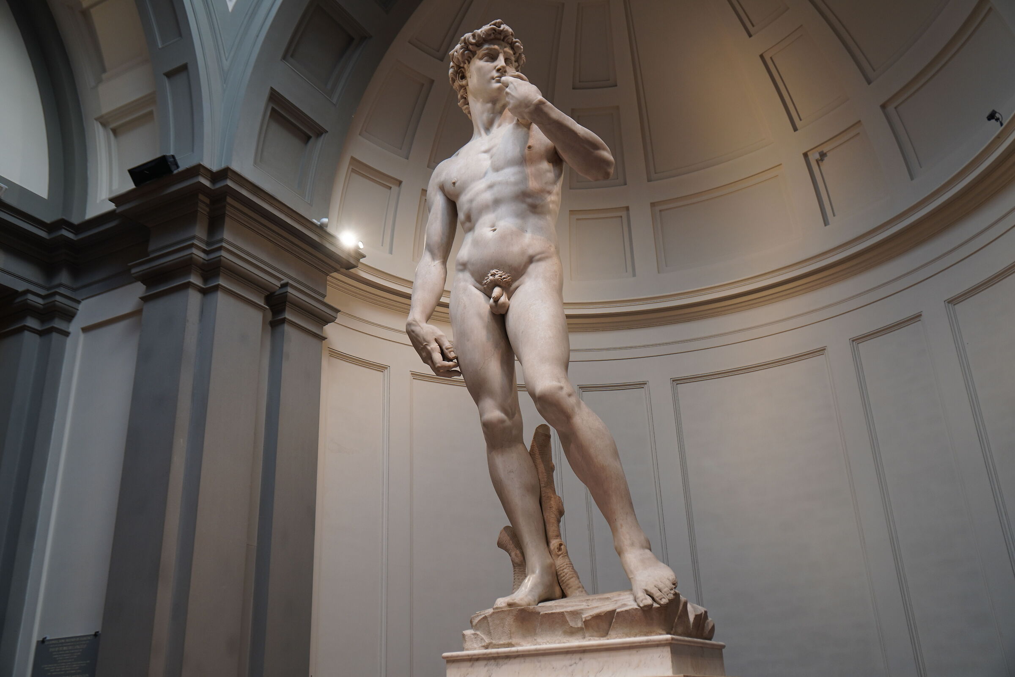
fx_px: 888
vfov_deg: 41.7
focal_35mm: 32
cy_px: 338
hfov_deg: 59.5
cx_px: 508
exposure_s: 1/20
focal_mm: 21
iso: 200
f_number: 4
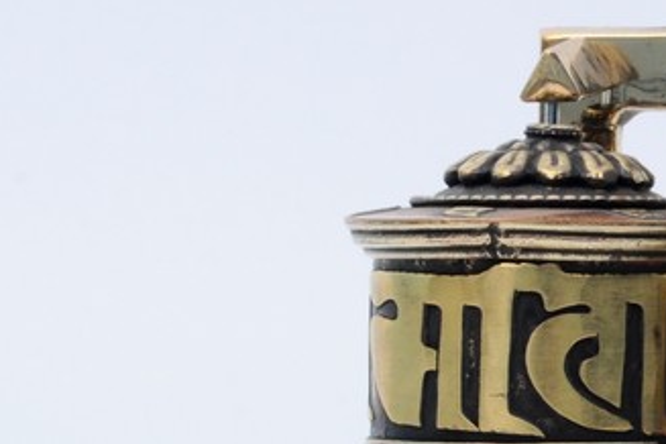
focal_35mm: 193
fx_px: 3567
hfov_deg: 10.3
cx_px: 1037
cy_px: 175
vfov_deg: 7.1
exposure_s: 1/125
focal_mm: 35
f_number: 18
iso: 200
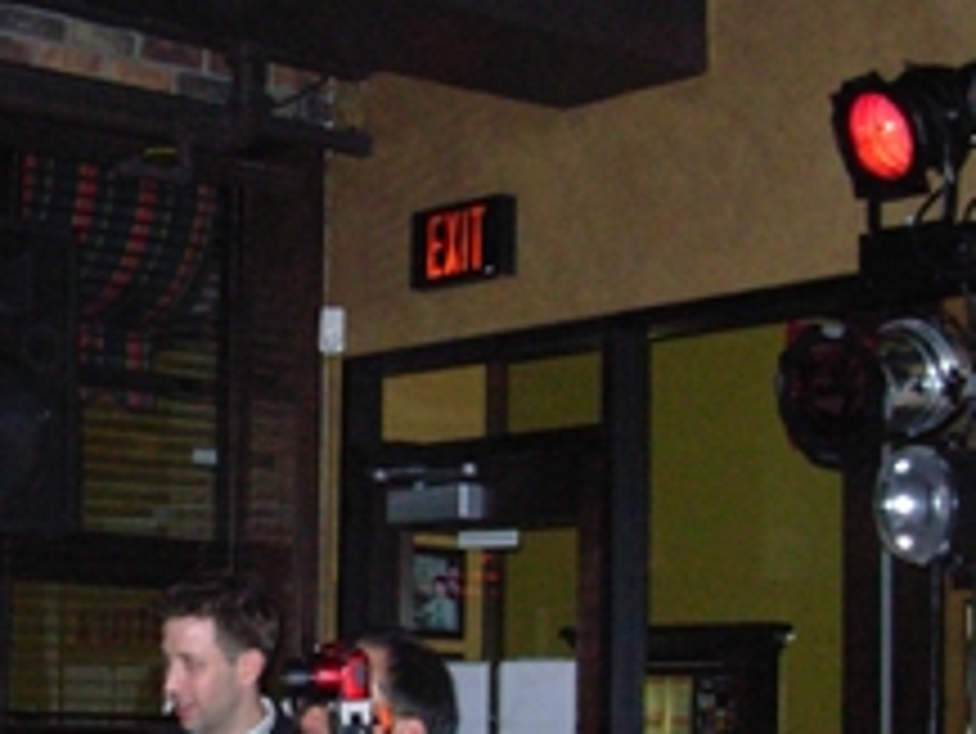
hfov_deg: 22.9
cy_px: 482
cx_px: 175
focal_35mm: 84
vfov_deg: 17.5
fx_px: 2370
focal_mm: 6.3
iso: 200
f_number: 2.9
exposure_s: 1/128
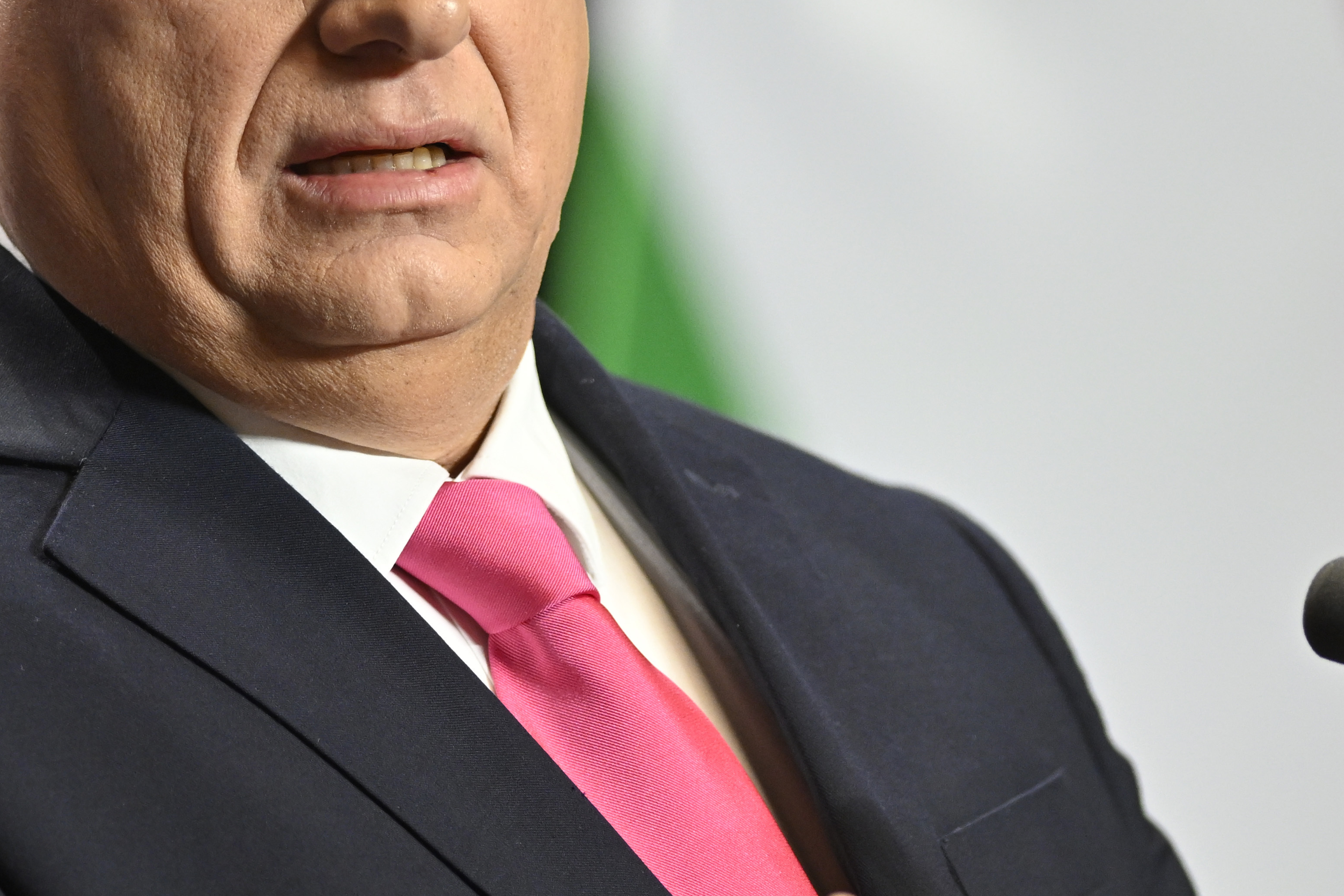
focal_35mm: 800
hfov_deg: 2.6
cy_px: 505
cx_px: 951
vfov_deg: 1.7
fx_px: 29864
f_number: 2.8
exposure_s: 1/400
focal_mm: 300
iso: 1600
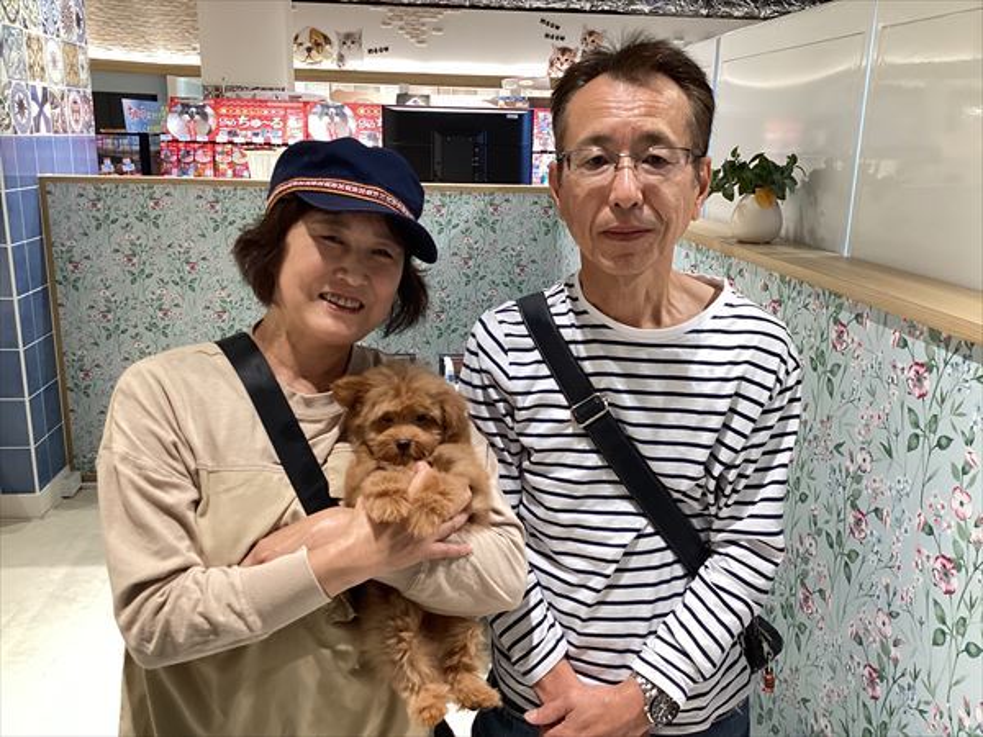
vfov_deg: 45.4
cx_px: 492
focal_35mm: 31
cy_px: 368
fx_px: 880
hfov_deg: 58.4
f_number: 2.4
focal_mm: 3.3
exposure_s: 1/60
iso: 125
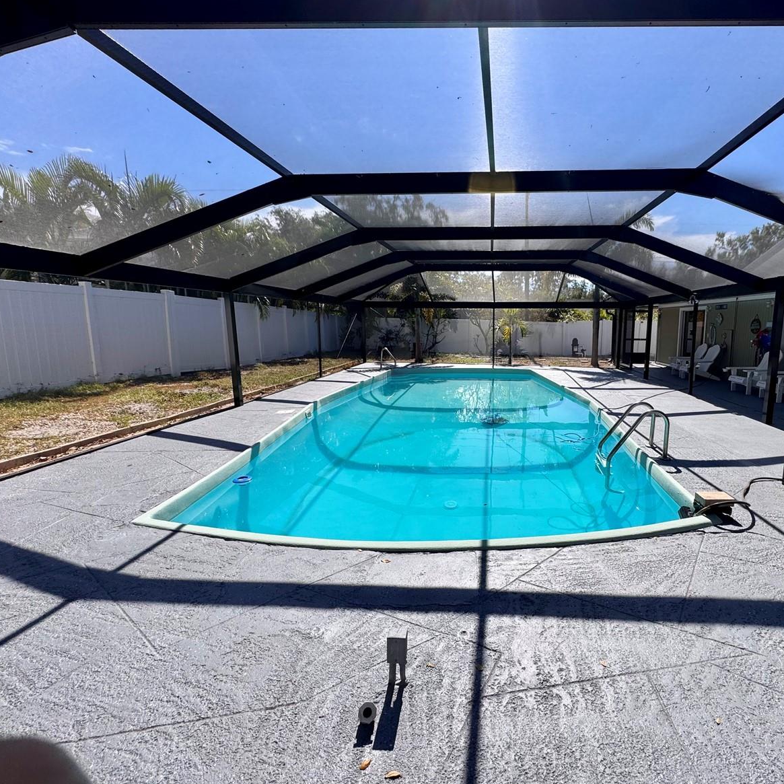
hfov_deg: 82.7
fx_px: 436
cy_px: 387
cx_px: 480
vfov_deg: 84.0
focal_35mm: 17
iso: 50
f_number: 2.2
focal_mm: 2.22
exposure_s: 1/1506
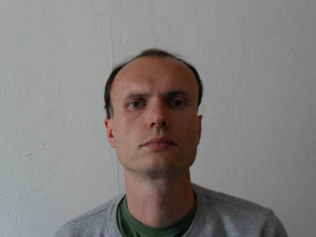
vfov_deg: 33.6
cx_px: 168
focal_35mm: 43
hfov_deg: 43.8
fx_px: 393
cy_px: 104
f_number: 3.2
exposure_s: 1/15
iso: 320
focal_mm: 6.3
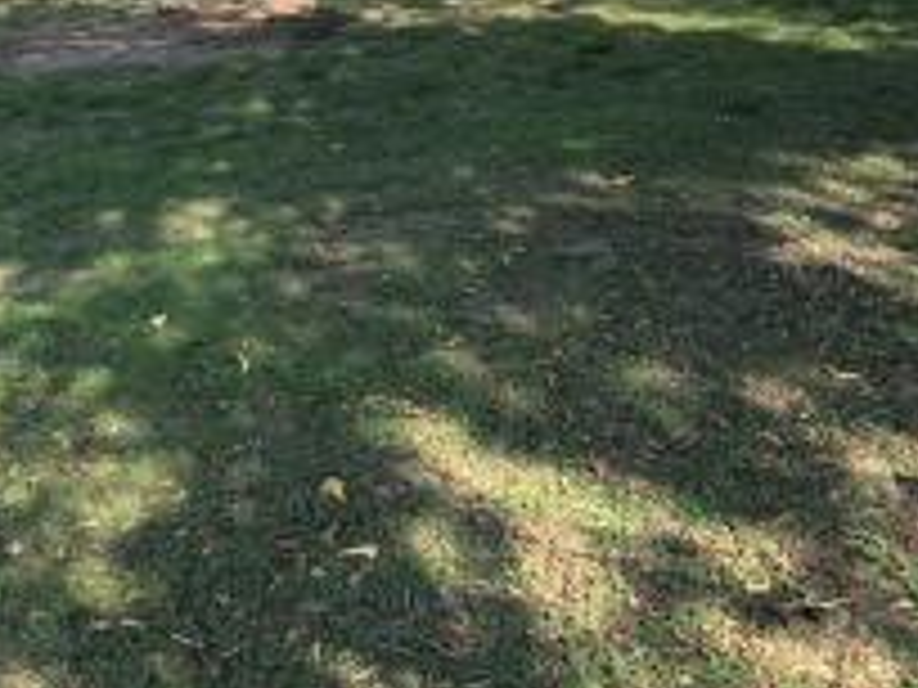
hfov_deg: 34.9
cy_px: 76
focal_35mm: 55
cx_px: 382
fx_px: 1459
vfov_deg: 25.8
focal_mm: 4
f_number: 1.8
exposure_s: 1/639
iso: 20
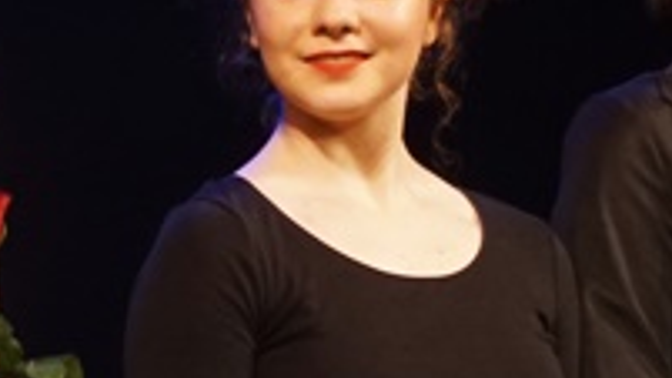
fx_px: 12792
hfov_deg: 3.0
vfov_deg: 1.7
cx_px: -57
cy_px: 585
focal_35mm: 718
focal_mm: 90
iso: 1000
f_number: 5.6
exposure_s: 1/20
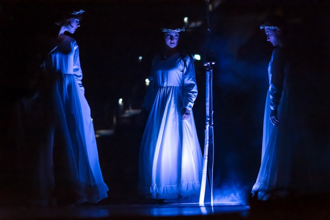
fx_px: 1444
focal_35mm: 158
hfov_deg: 13.0
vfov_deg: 8.7
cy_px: 110
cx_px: 165
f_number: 2.8
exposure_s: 1/100
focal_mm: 105
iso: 3200
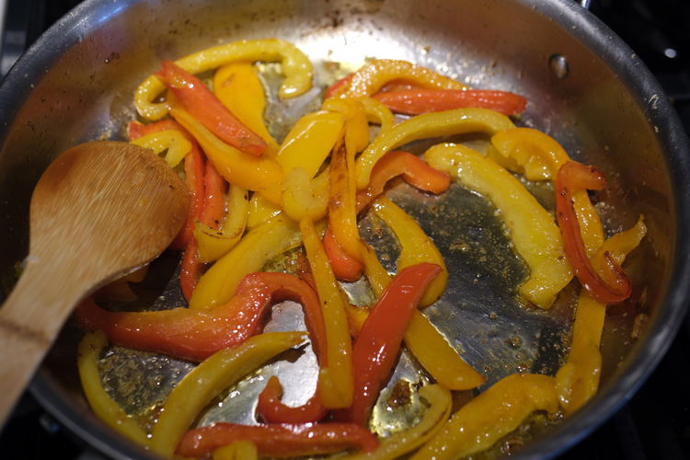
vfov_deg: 29.9
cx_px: 345
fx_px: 862
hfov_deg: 43.6
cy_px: 230
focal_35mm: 45
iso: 200
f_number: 2.8
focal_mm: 30
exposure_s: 1/42
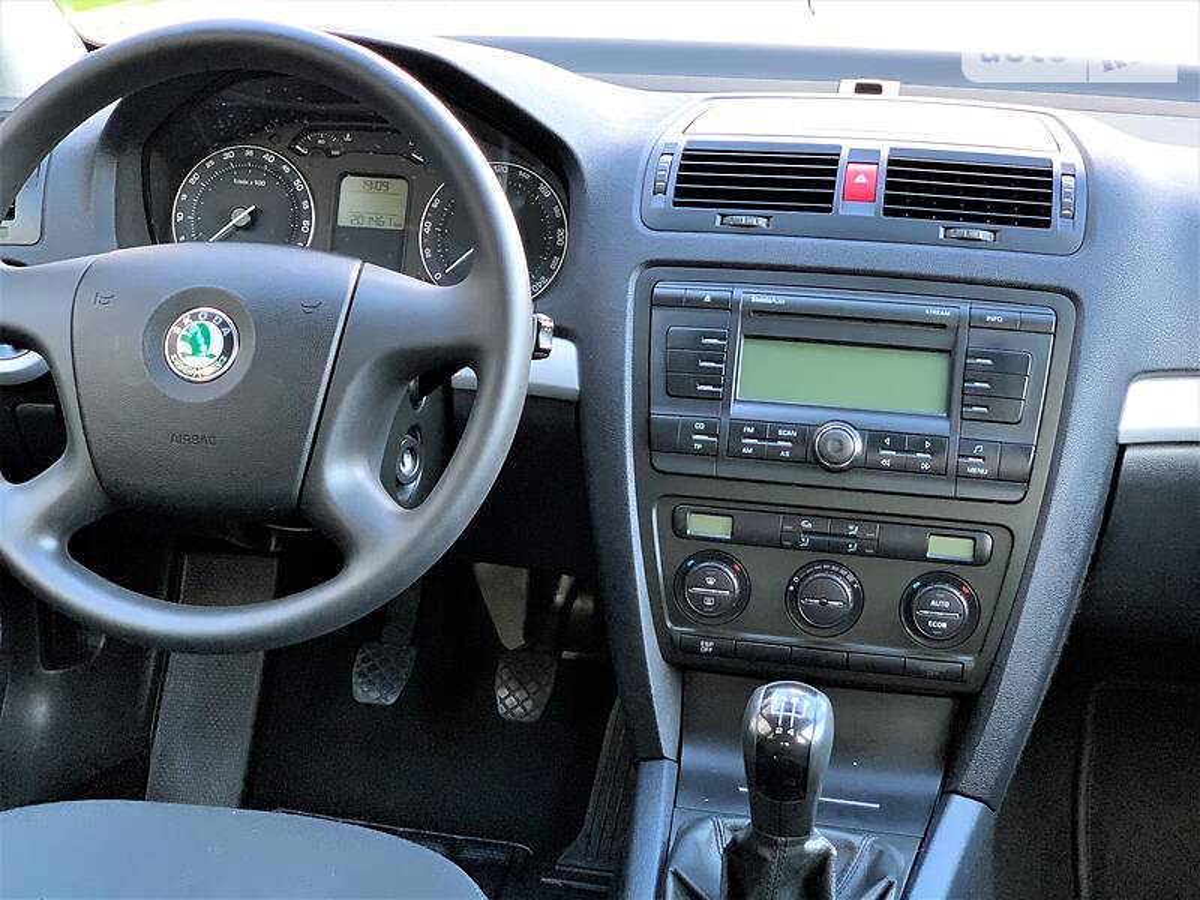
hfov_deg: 36.8
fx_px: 1803
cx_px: 600
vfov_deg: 28.0
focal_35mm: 52
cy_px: 450
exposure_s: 1/40
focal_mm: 6
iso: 500
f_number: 2.4
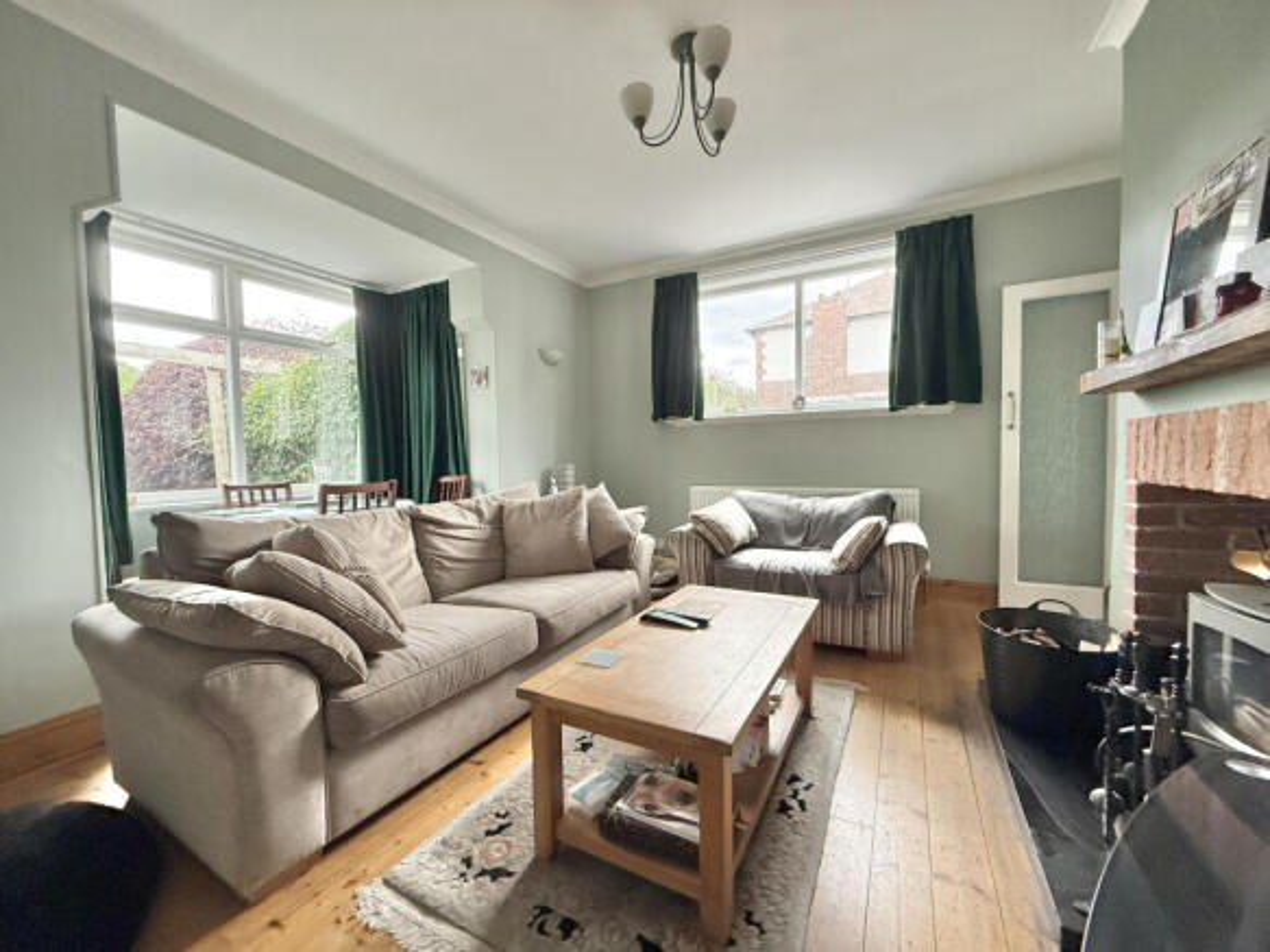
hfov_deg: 102.1
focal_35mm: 14
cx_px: 635
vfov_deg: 85.7
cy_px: 476
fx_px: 514
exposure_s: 1/99
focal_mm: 2.22
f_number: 2.2
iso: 320
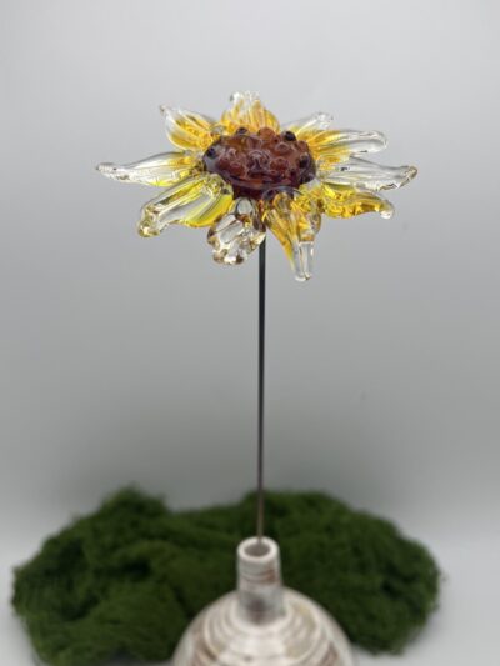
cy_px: 333
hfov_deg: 53.1
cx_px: 250
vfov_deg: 67.3
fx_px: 501
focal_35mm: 26
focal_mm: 5.7
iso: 50
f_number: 1.5
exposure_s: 1/957
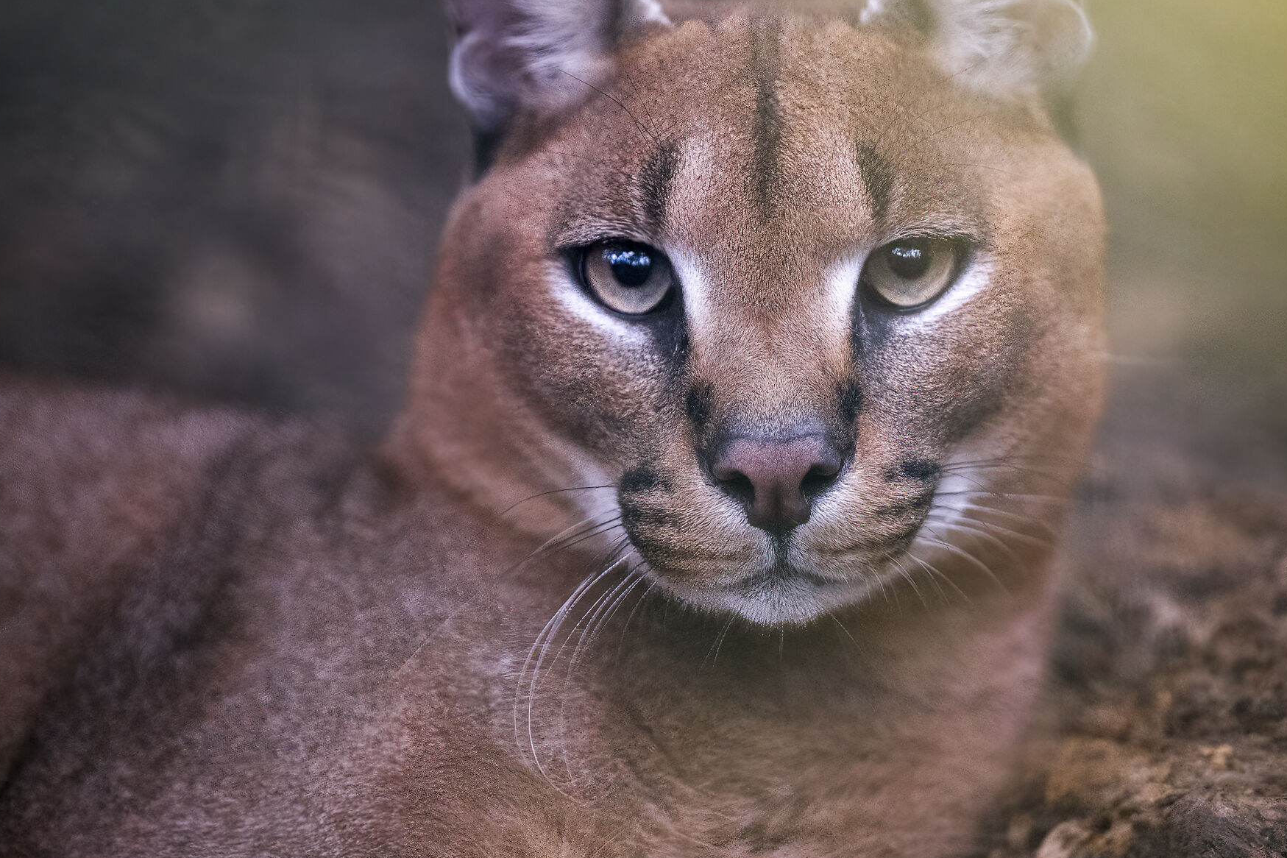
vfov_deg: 2.5
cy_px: 456
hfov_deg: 3.8
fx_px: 19625
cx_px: 648
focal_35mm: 549
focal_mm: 400
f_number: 2.8
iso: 5000
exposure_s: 1/500
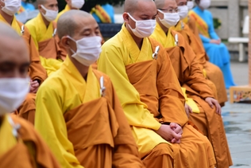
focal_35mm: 247
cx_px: 199
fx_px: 1723
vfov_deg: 5.6
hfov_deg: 8.3
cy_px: 37
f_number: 4
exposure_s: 1/100
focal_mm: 120
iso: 320
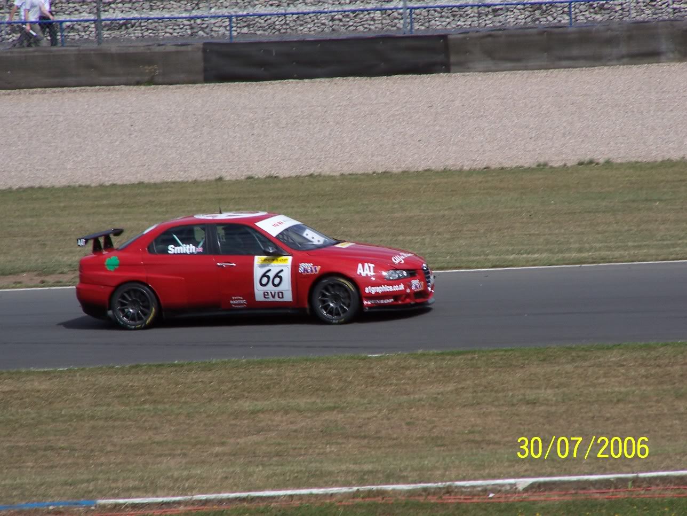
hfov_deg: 5.2
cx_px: 344
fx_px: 7542
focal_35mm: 380
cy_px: 258
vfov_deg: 3.9
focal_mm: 63
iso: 80
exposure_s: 1/750
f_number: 7.1
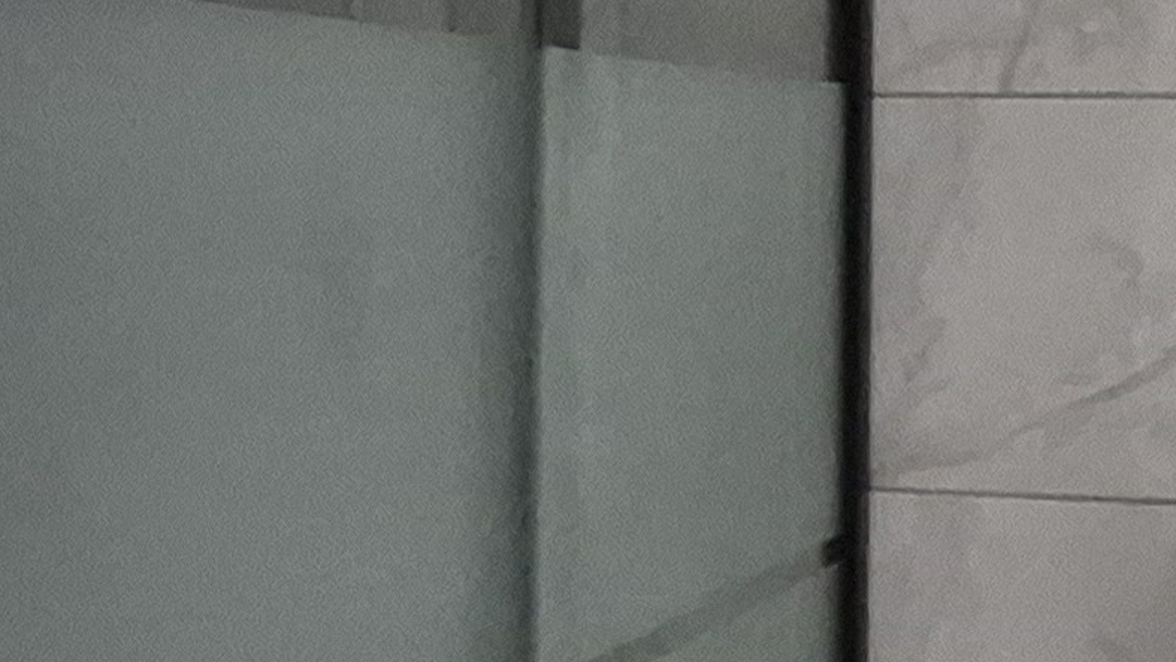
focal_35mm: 72
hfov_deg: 28.9
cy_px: 211
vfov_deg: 16.7
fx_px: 2246
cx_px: 889
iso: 1250
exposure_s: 1/50
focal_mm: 1.74
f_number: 2.2
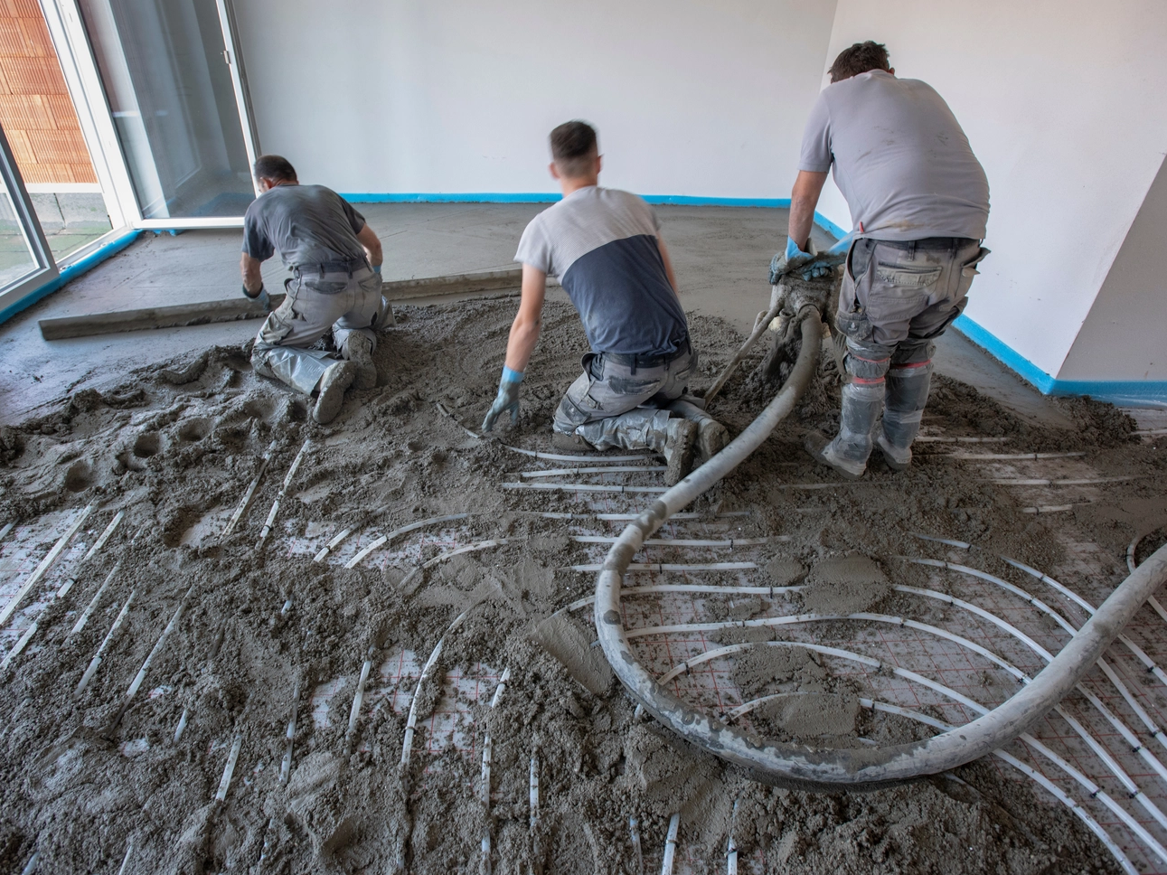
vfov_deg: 68.7
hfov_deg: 84.6
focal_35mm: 19
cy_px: 434
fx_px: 640
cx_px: 545
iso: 800
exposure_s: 1/50
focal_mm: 17
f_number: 5.6
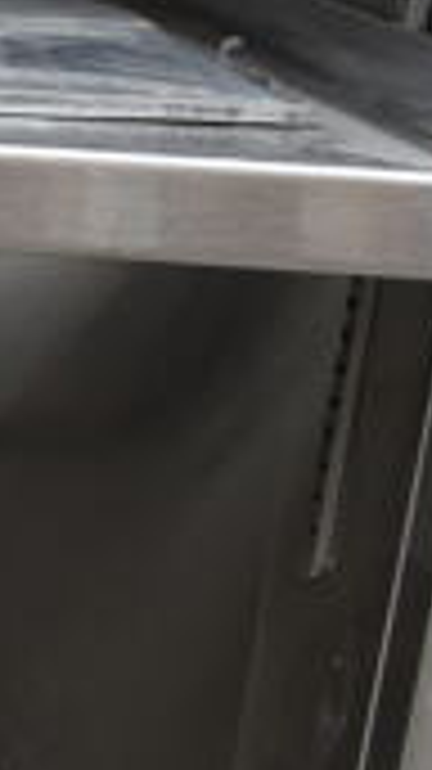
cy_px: 122
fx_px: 2060
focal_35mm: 101
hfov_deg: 9.9
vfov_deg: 20.8
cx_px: -729
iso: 100
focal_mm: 18
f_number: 5.6
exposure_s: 1/125
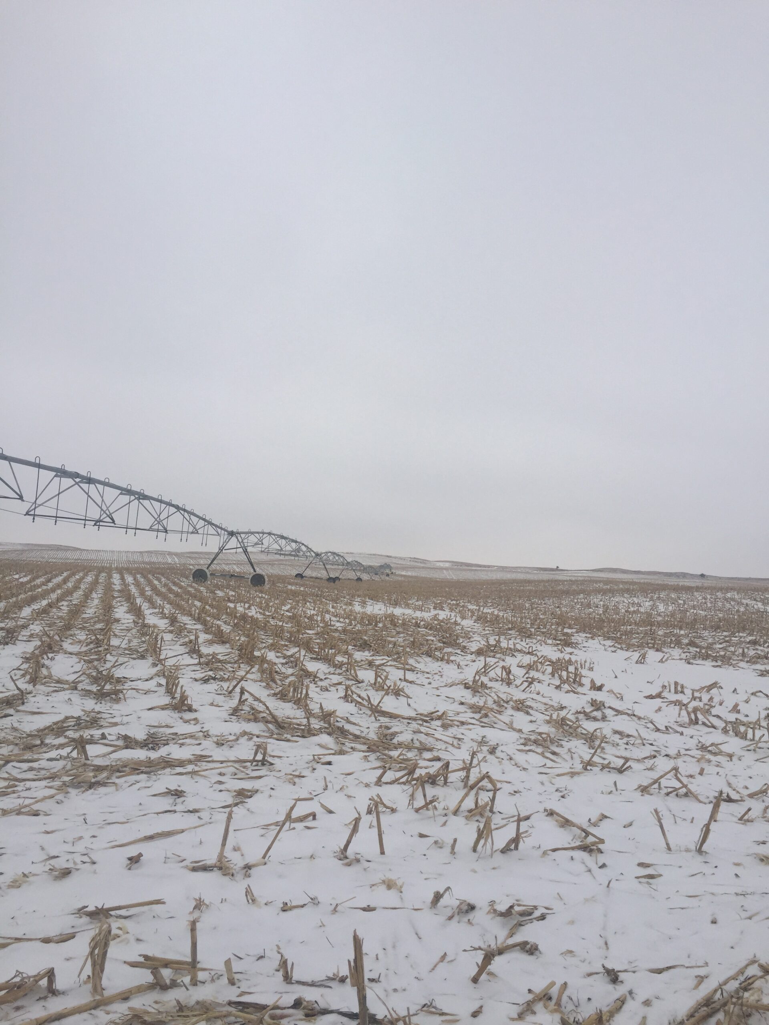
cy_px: 512
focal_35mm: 29
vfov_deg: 61.7
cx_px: 384
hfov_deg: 48.2
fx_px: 859
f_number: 2.2
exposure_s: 1/3597
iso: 32
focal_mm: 4.15
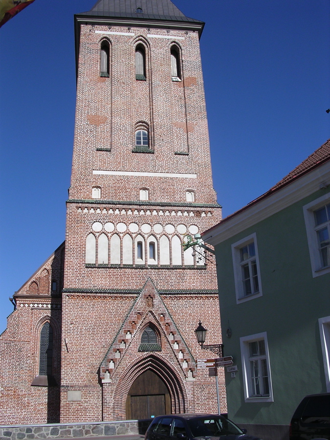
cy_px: 220
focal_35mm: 38
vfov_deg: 49.0
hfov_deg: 37.7
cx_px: 165
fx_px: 483
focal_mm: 5.8
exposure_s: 1/446
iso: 100
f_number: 5.6
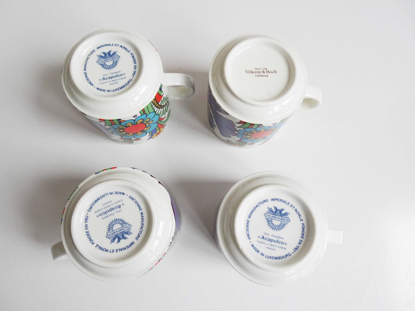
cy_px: 156
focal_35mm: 24
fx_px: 288
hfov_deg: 71.6
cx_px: 208
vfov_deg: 56.8
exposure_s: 1/40
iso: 80
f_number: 3.5
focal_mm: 4.1
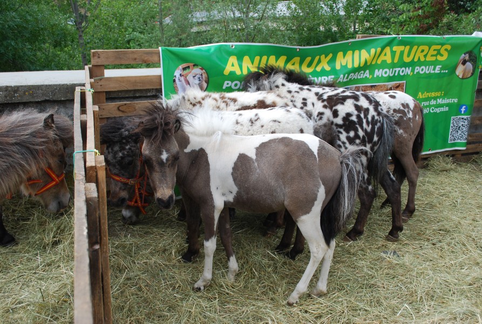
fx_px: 443
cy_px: 162
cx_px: 241
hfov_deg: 57.1
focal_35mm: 33
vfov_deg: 40.2
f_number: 5.6
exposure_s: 1/125
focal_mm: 22
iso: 100
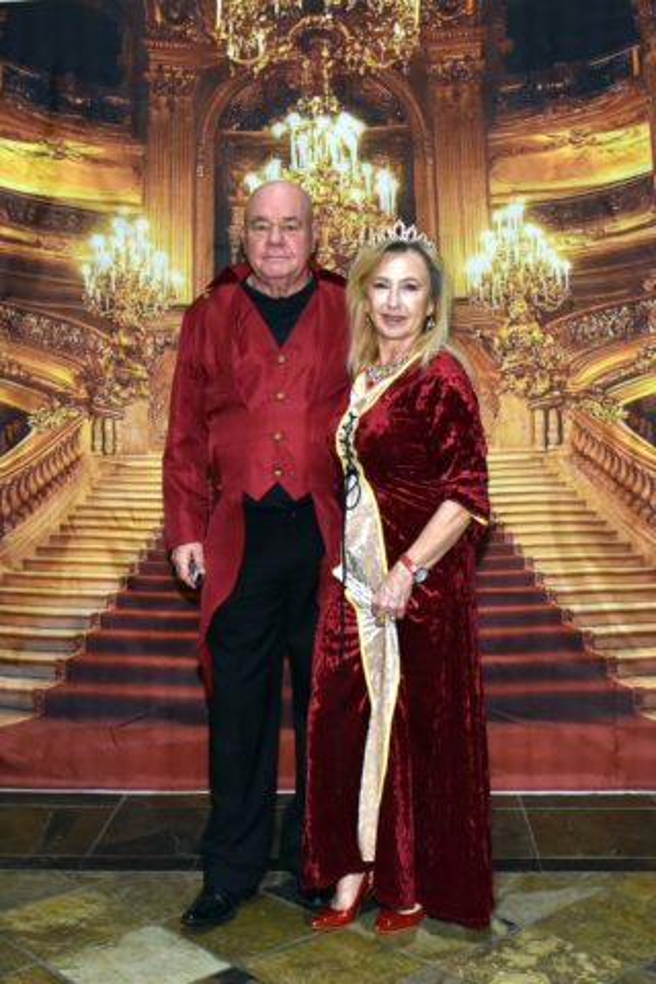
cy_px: 492
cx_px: 328
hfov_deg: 42.3
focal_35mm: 31
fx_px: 847
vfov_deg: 60.3
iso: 1600
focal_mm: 31
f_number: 6.3
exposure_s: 1/60
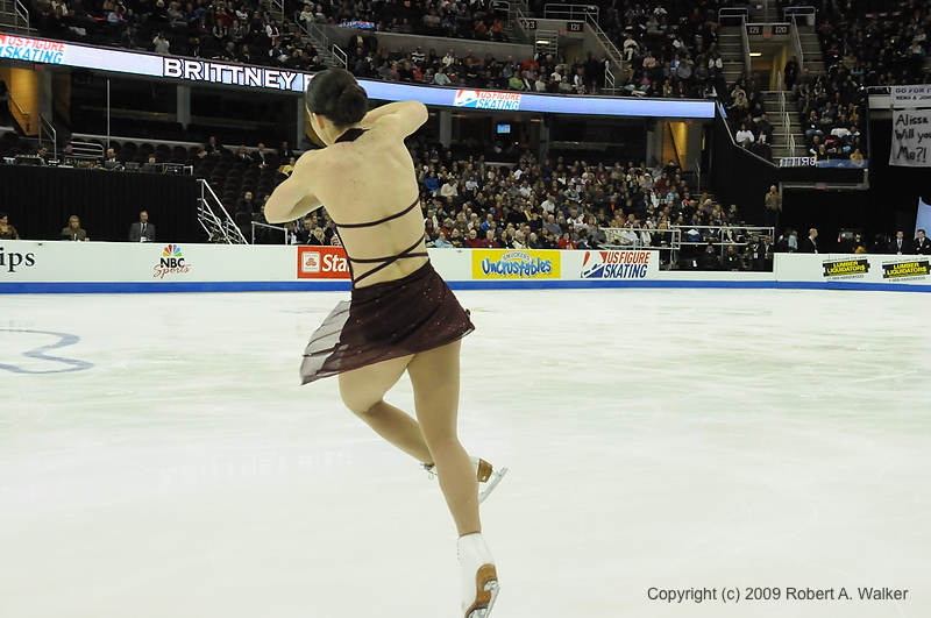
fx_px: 1317
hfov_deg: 38.9
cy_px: 309
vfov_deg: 26.4
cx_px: 466
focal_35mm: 51
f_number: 5.6
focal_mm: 34
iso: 3200
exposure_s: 1/800
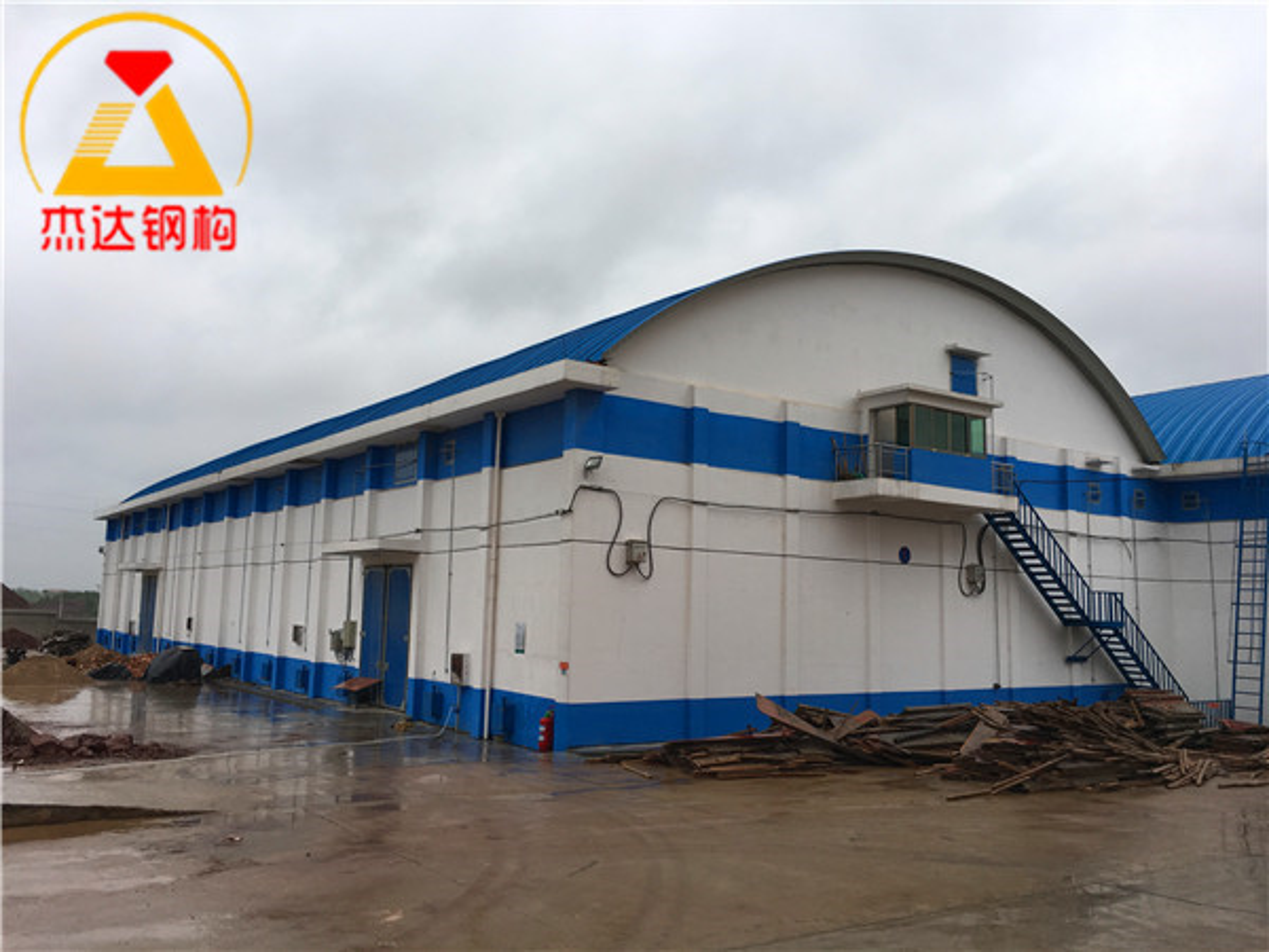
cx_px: 634
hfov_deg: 61.7
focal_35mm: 29
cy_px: 476
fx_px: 1063
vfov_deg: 48.2
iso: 25
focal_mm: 4.15
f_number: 2.2
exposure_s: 1/151
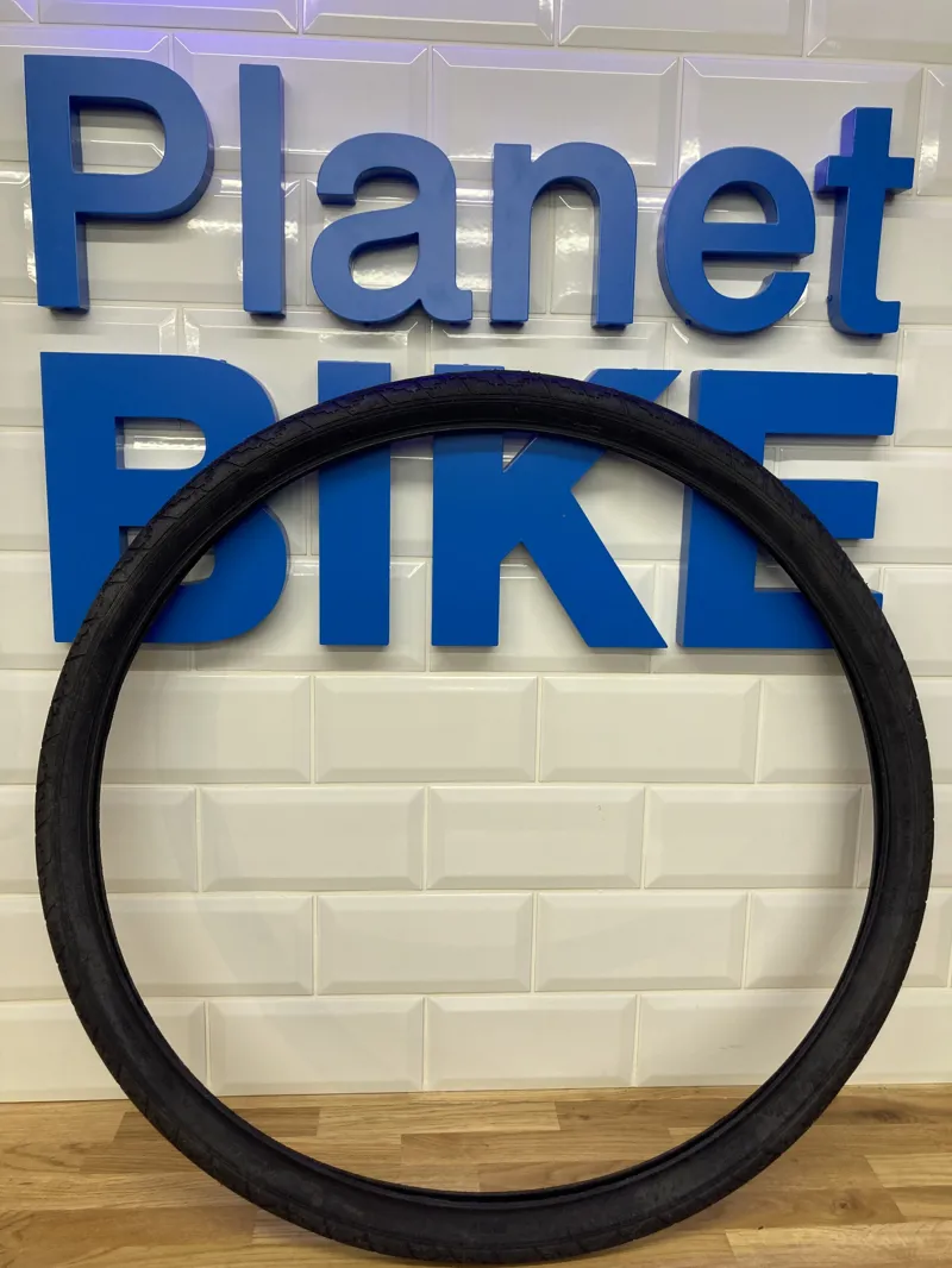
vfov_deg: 63.4
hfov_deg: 49.8
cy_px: 634
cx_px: 476
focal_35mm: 28
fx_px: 1026
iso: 50
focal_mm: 3.99
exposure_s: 1/100
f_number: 1.8
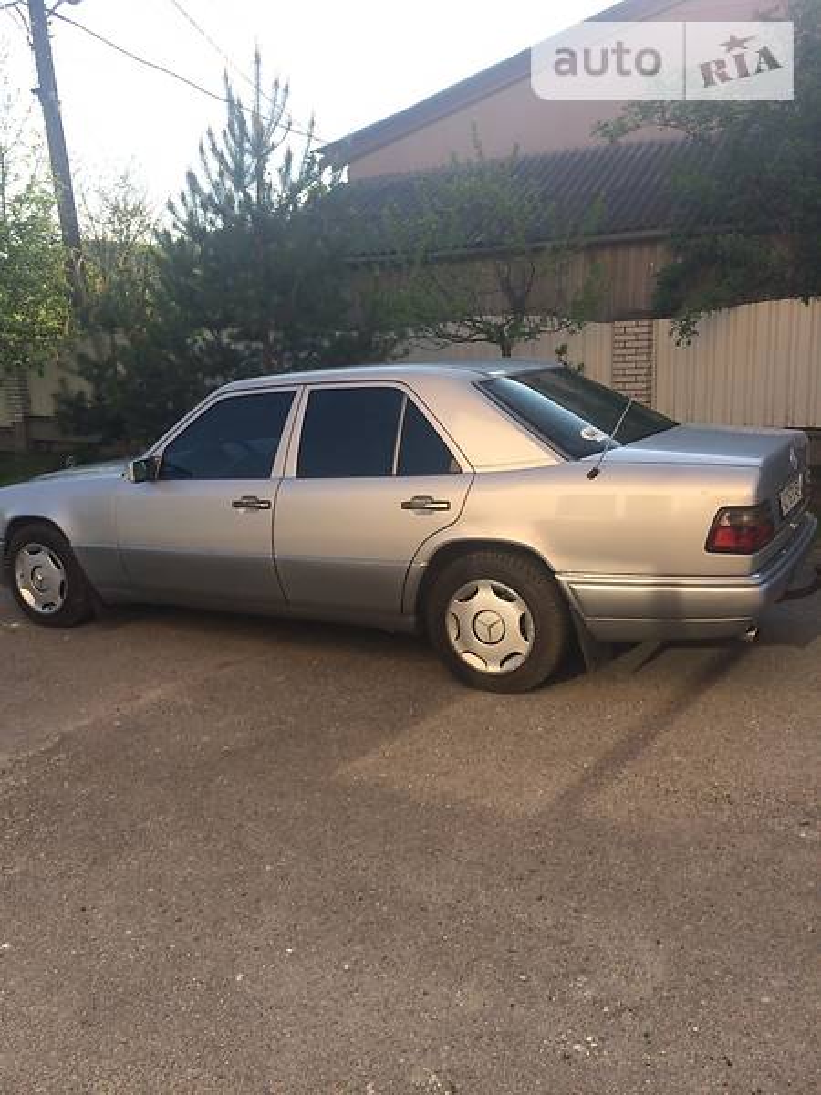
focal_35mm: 29
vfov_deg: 61.7
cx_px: 410
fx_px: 917
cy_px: 548
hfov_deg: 48.2
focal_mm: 4.2
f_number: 2.2
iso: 32
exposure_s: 1/892
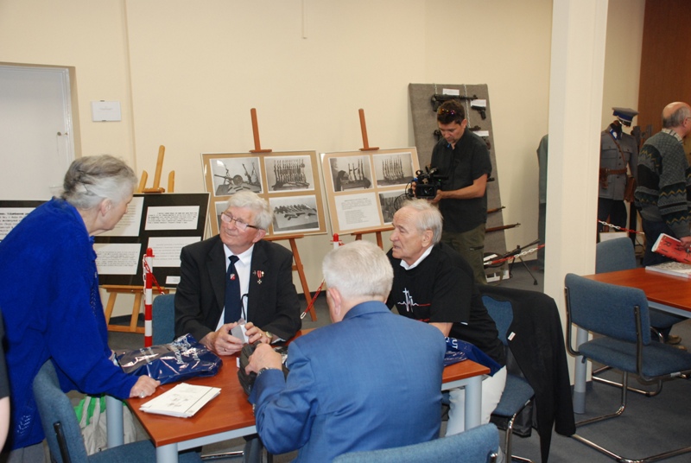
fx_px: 750
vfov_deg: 34.3
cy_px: 232
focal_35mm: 39
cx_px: 346
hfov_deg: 49.5
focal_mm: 26
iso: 800
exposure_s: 1/60
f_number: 5
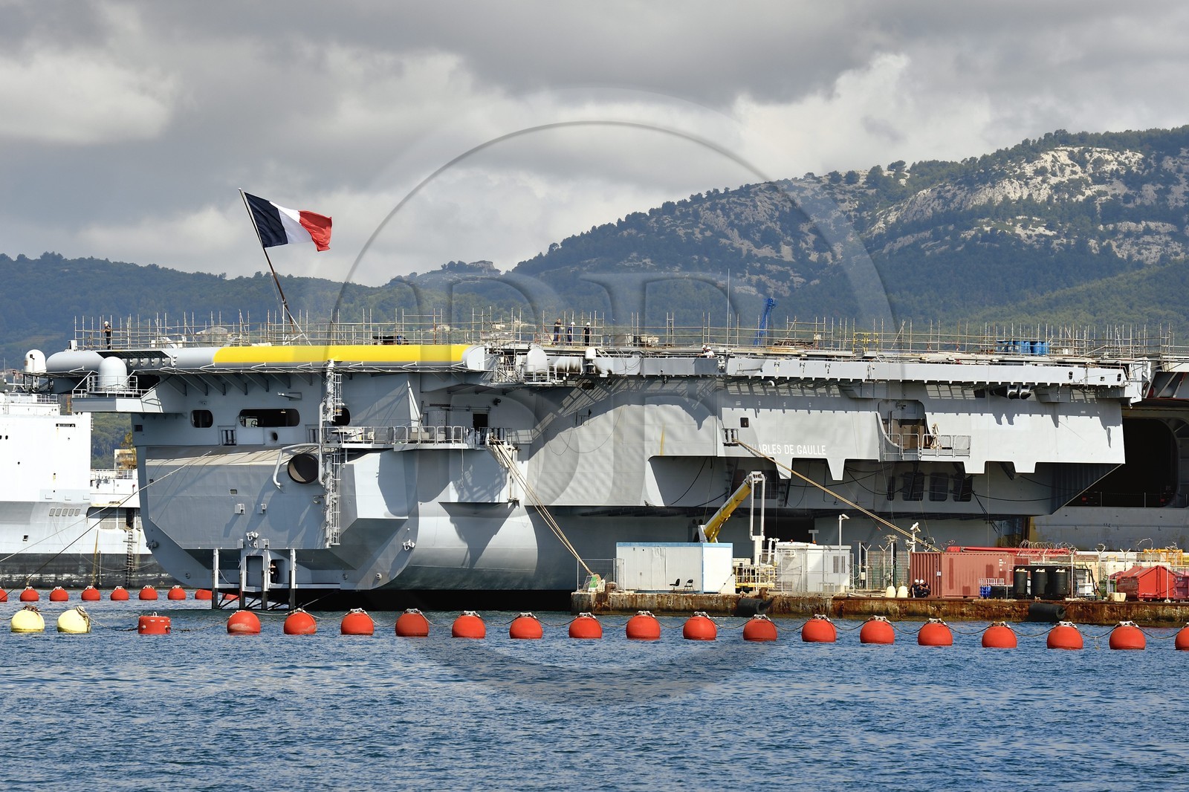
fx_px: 6604
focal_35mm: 200
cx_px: 594
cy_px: 396
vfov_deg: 6.9
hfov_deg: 10.3
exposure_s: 1/500
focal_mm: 200
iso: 200
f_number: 10
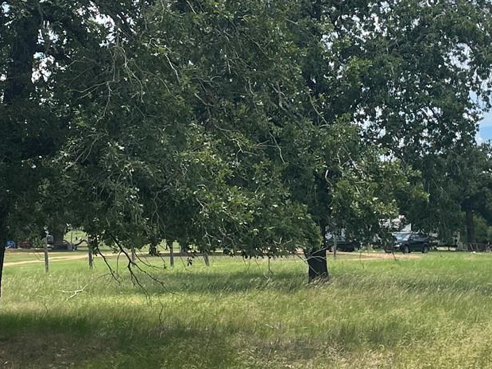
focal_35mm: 86
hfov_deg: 22.8
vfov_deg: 17.1
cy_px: 117
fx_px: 1222
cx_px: 218
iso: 32
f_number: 1.6
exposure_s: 1/3861
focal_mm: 4.2
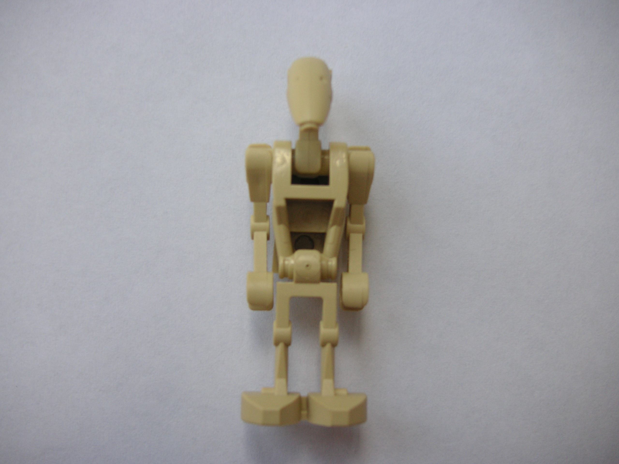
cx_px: 310
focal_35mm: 37
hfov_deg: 50.1
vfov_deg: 38.7
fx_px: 662
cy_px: 232
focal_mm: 6.1
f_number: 2.8
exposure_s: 1/350
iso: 50
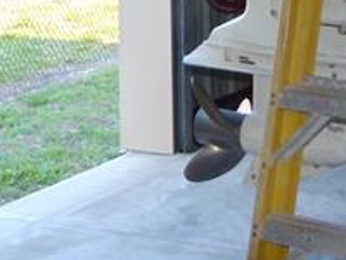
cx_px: 112
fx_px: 1279
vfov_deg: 10.9
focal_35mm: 128
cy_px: -203
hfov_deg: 15.4
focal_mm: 4.5
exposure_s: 1/100
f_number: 2.8
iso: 100
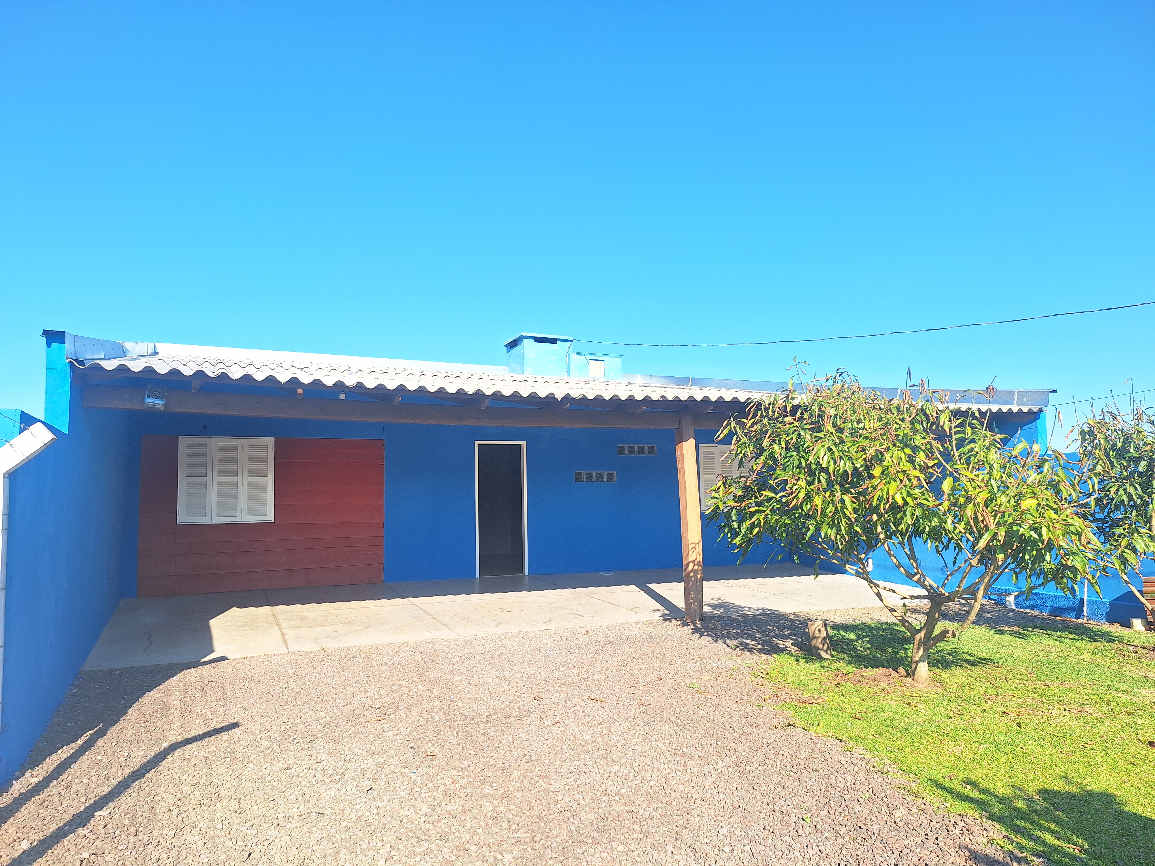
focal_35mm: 23
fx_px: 767
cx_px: 578
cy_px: 433
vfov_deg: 58.9
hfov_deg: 73.9
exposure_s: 1/1171
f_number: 1.8
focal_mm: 5.54
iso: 40
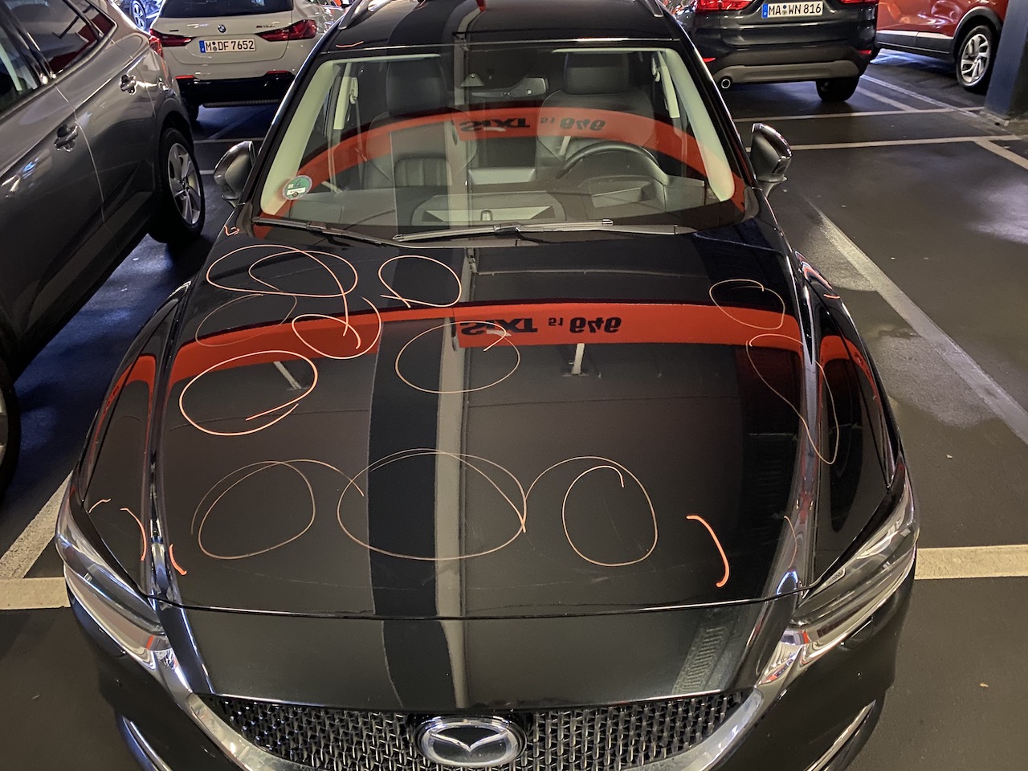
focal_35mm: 26
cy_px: 386
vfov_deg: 53.1
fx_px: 772
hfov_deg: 67.3
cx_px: 514
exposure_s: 1/8
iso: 640
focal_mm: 4.25
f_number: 1.8
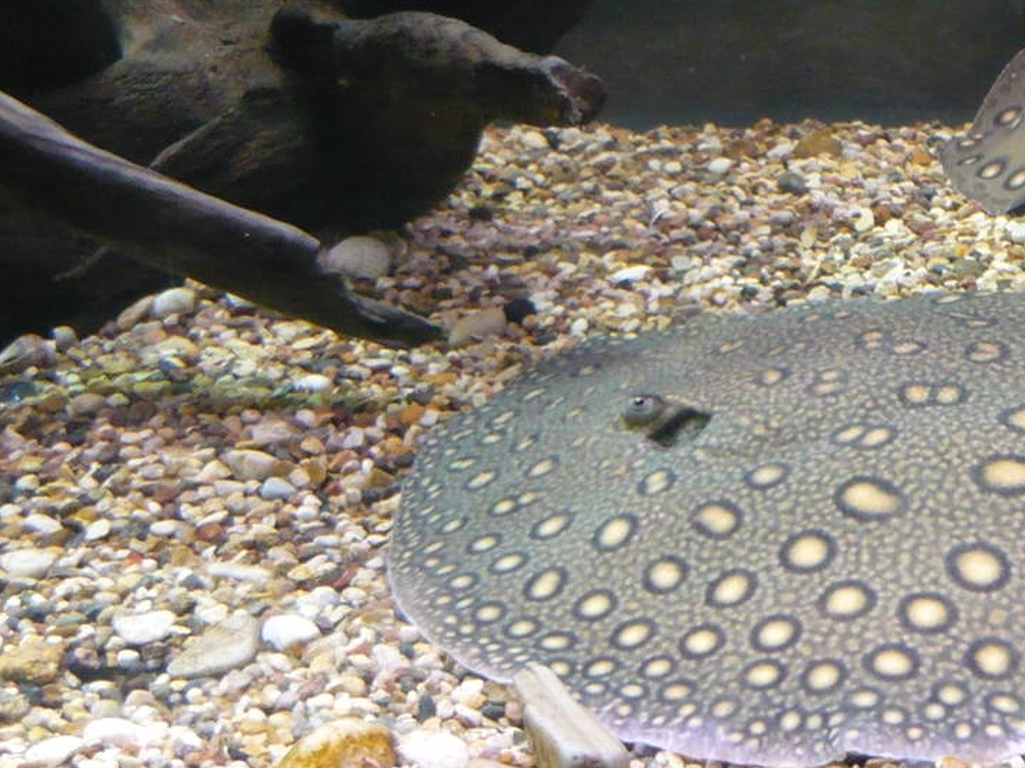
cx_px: 1044
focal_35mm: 74
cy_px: 233
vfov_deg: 19.8
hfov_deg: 25.0
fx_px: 2190
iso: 400
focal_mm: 5.5
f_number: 2.8
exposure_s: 1/15
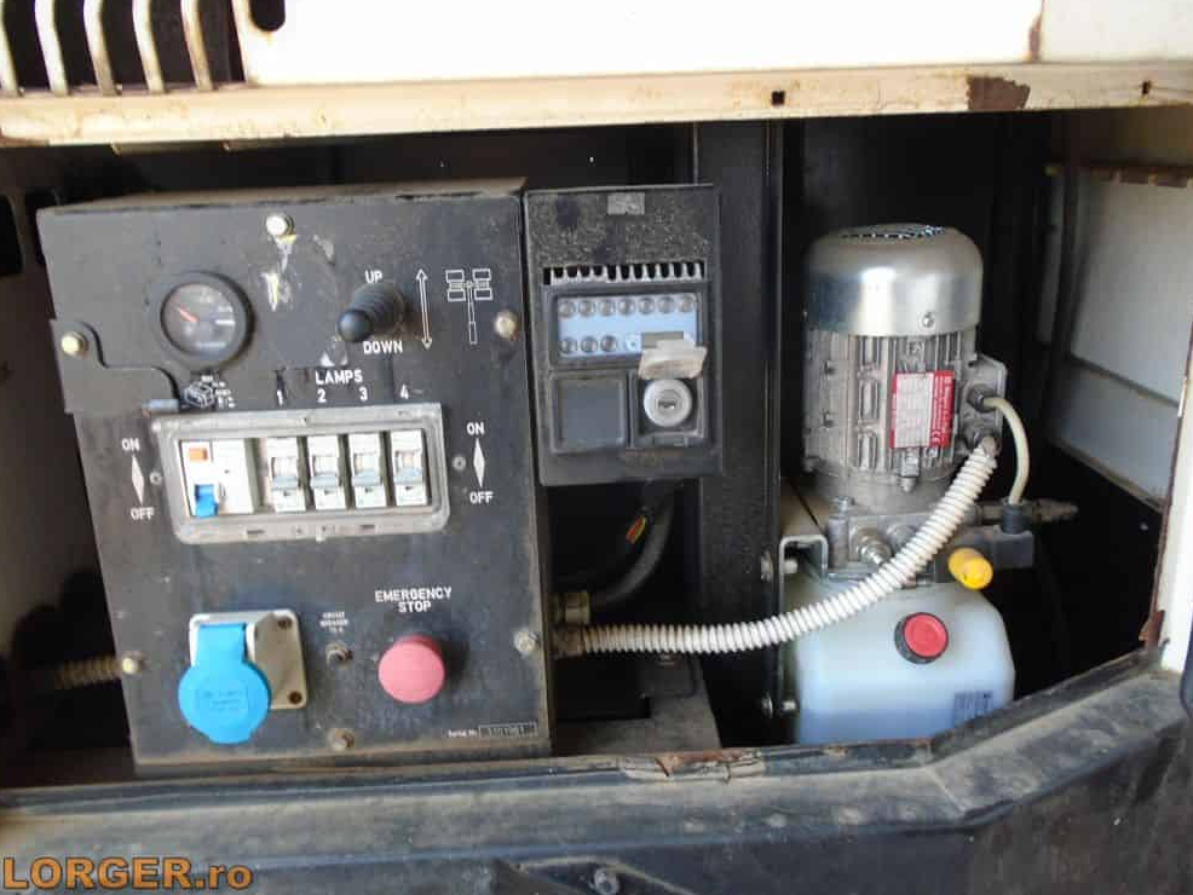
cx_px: 606
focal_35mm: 27
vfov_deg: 51.4
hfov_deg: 65.3
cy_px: 438
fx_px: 931
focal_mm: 4.6
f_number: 3.2
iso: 100
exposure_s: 1/60
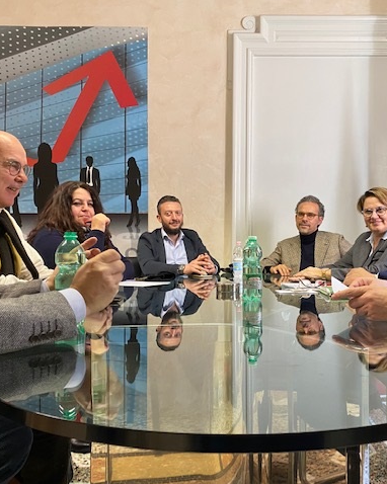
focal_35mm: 34
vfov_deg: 52.9
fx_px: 487
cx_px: 232
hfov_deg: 43.1
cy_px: 242
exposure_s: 1/50
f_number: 1.8
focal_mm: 4.25
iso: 250
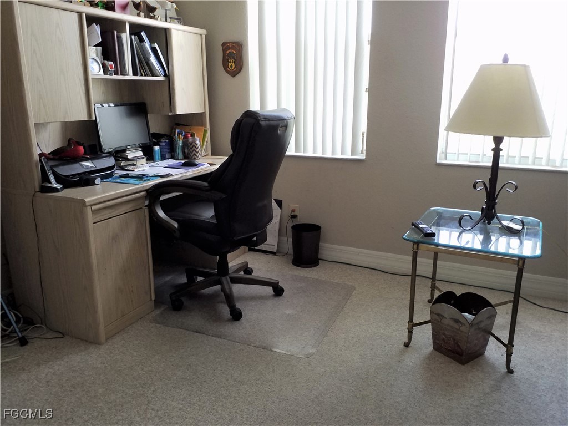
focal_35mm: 27
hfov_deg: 65.3
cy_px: 213
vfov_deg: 51.4
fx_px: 443
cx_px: 284
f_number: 1.9
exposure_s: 1/40
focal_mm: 3.6
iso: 125
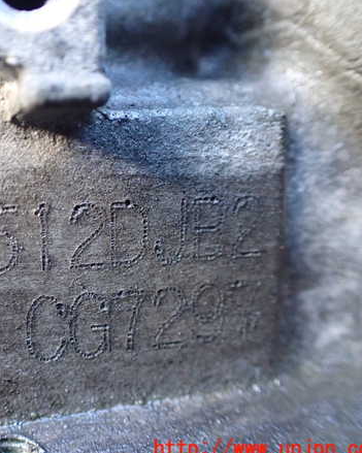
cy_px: 230
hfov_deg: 36.2
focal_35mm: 40
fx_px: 536
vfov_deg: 45.8
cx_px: 77
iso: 800
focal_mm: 5.4
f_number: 2.3
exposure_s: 1/60
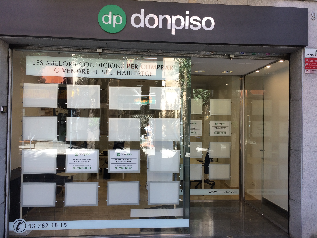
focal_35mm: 29
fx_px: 266
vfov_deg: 48.2
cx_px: 158
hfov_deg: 61.7
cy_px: 119
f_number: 2.2
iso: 32
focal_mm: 4.15
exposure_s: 1/103
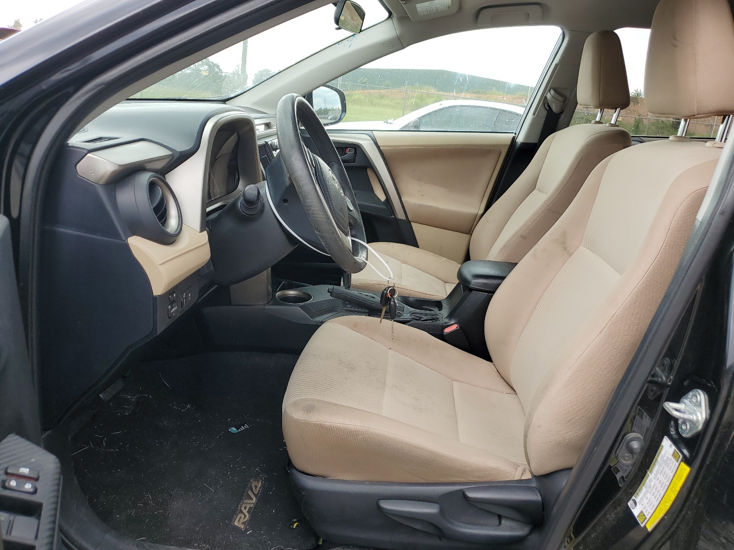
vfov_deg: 53.1
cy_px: 275
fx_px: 551
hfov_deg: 67.3
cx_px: 367
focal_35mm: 26
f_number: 1.5
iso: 50
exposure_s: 1/270
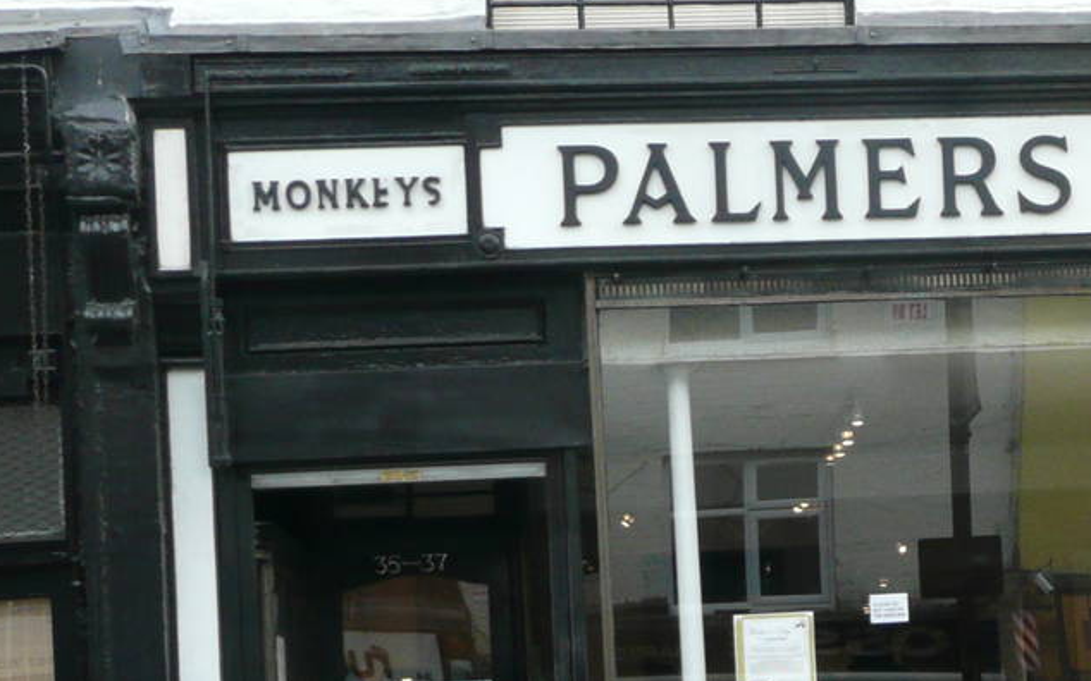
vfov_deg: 12.2
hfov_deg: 18.7
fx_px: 3181
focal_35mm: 107
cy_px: 538
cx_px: 1201
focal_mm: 6.5
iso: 160
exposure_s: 1/125
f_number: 3.9
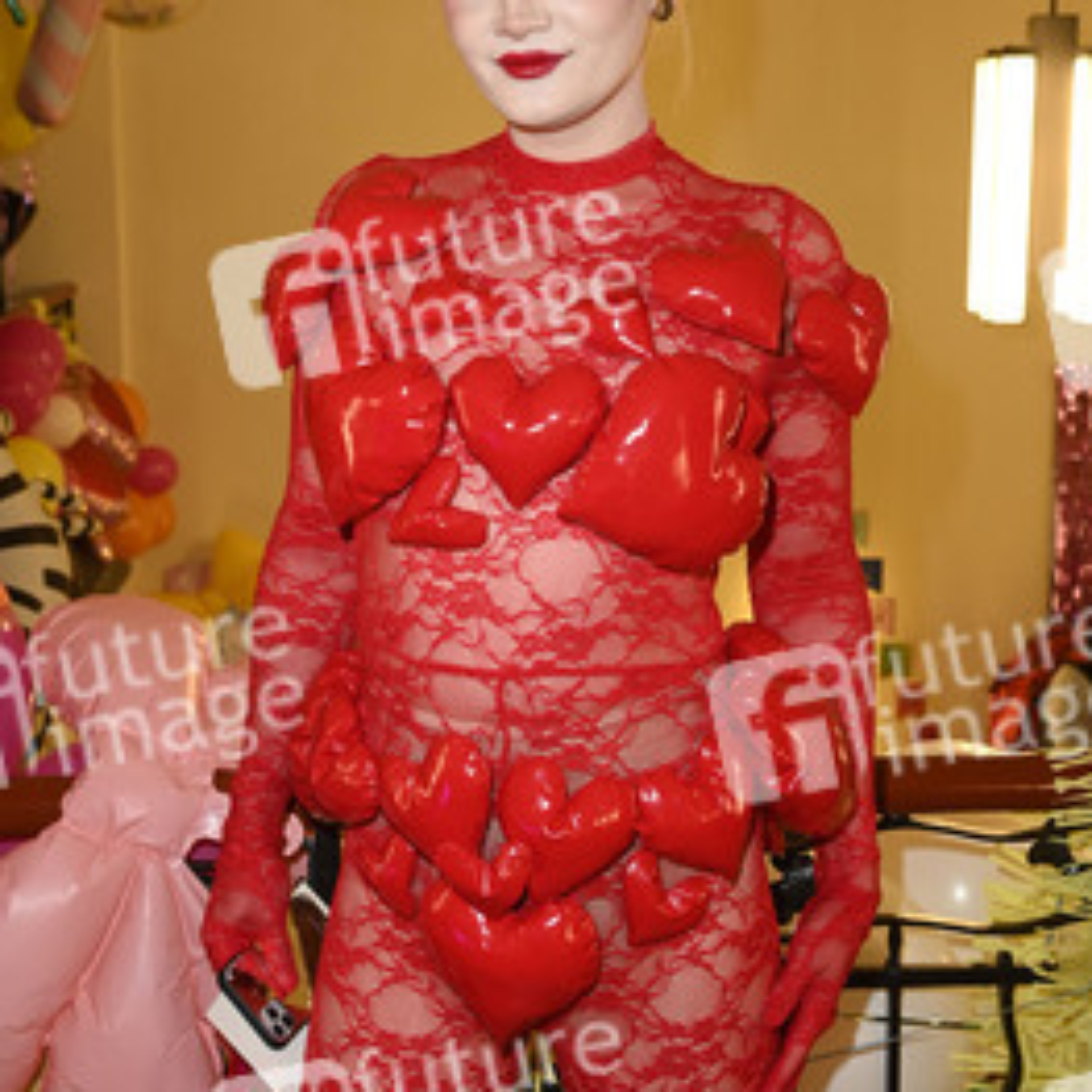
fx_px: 1749
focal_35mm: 49
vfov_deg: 34.7
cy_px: 498
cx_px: 544
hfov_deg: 34.7
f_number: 5
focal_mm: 38
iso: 2500
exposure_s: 1/100
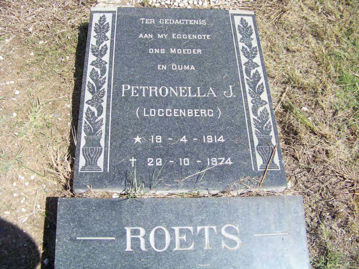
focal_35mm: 36
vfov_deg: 39.7
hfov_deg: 51.4
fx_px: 373
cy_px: 134
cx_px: 180
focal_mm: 5.85
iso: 64
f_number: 2.8
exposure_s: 1/800
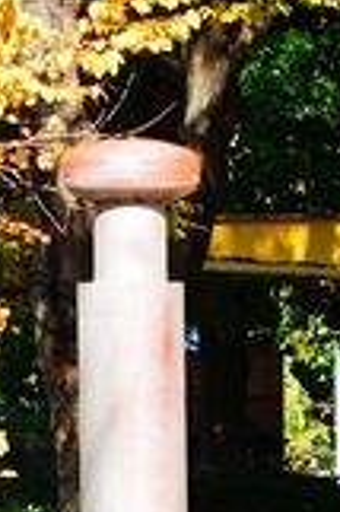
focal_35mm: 538
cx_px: 564
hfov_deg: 2.5
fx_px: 7638
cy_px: 296
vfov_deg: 3.8
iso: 100
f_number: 7.1
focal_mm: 108
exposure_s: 1/100
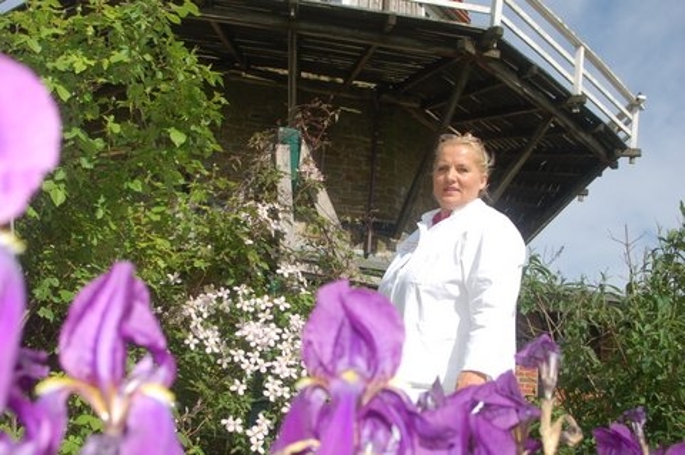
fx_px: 884
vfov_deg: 28.9
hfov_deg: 42.4
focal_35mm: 46
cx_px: 342
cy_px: 228
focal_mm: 31
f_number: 8
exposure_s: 1/500
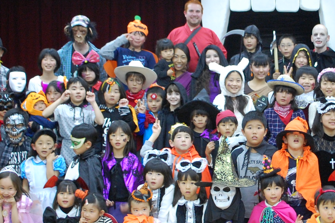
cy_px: 73
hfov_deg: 28.5
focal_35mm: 70
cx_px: 246
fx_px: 651
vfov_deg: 19.4
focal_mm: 18
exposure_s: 1/20
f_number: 3.5
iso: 800
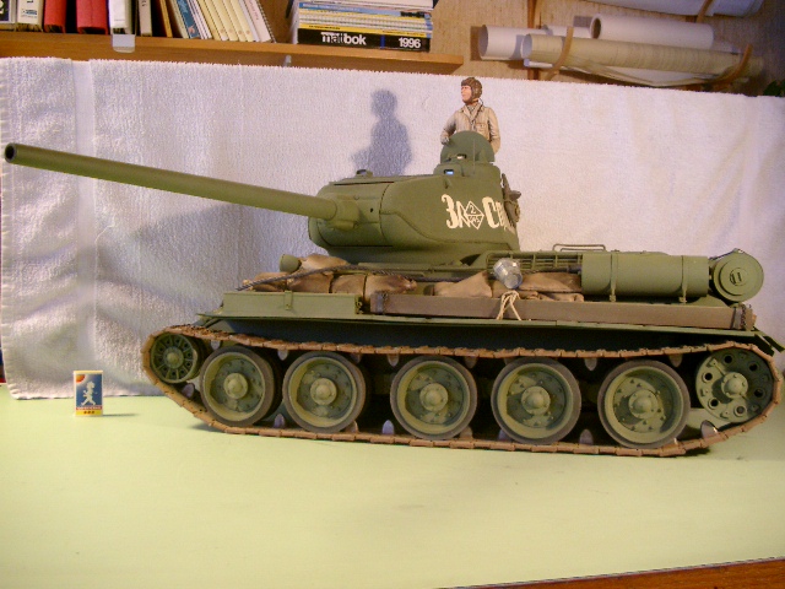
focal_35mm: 37
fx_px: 839
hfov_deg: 50.1
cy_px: 294
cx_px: 392
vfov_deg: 38.7
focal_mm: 7.6
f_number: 2.6
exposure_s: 1/8
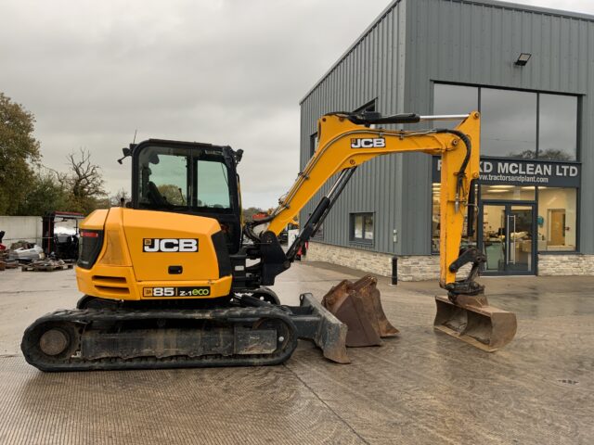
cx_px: 297
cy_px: 222
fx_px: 498
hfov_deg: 61.7
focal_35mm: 29
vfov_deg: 48.2
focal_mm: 3
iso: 32
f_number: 1.8
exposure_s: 1/122
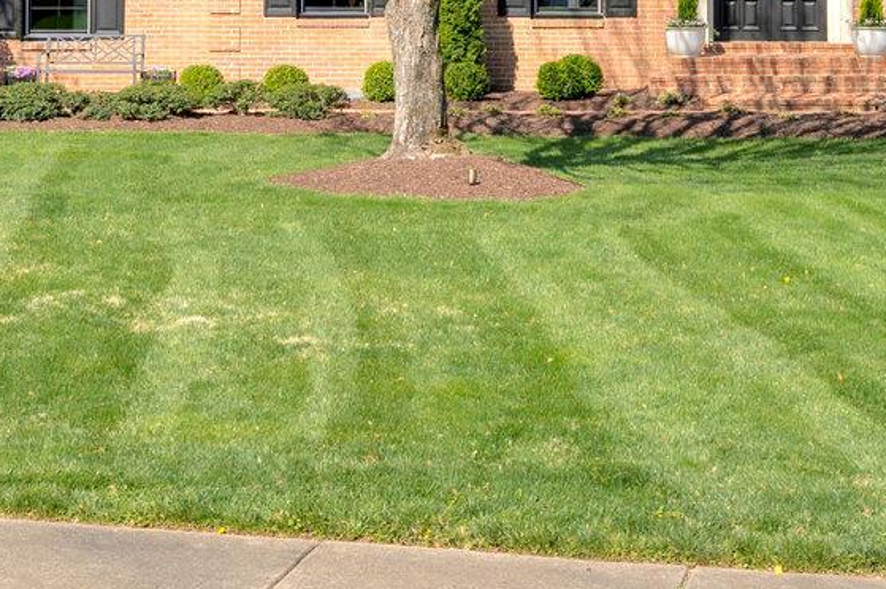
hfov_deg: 23.1
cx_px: 534
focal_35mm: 88
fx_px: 2164
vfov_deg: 14.8
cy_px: -200
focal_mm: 24
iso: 100
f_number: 8
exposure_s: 1/200
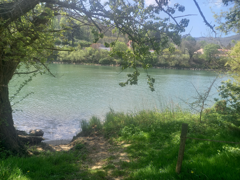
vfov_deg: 54.9
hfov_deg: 69.4
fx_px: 173
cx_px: 120
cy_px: 90
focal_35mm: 25
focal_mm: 4.65
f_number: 1.8
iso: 50
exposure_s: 1/391
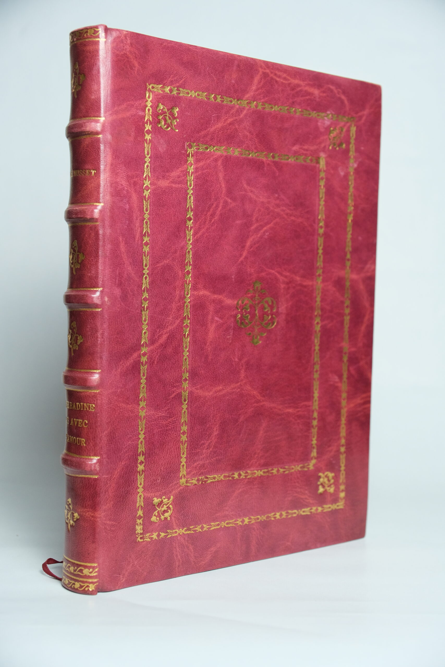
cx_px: 222
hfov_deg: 28.1
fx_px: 890
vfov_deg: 41.1
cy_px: 334
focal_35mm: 48
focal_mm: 32.1
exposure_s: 1/100
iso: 800
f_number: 4
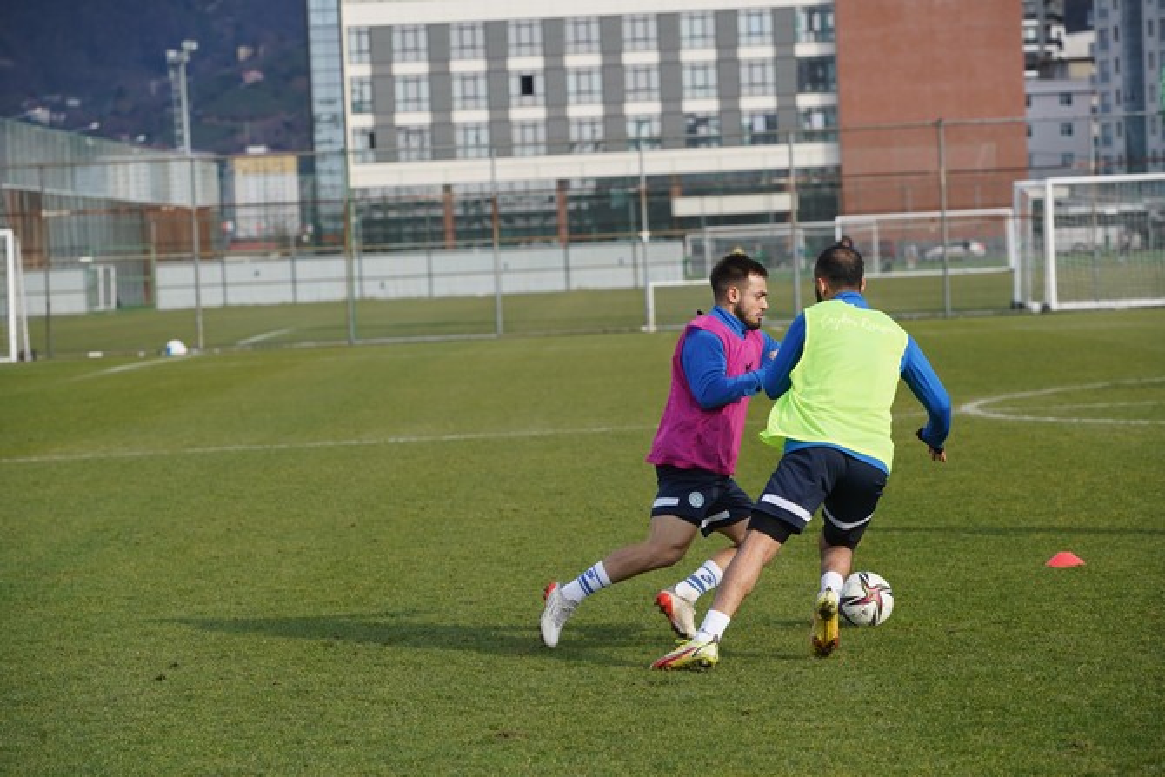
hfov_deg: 14.4
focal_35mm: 142
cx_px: 582
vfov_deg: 9.7
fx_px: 4596
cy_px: 388
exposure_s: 1/1000
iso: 500
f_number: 5.6
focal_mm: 142
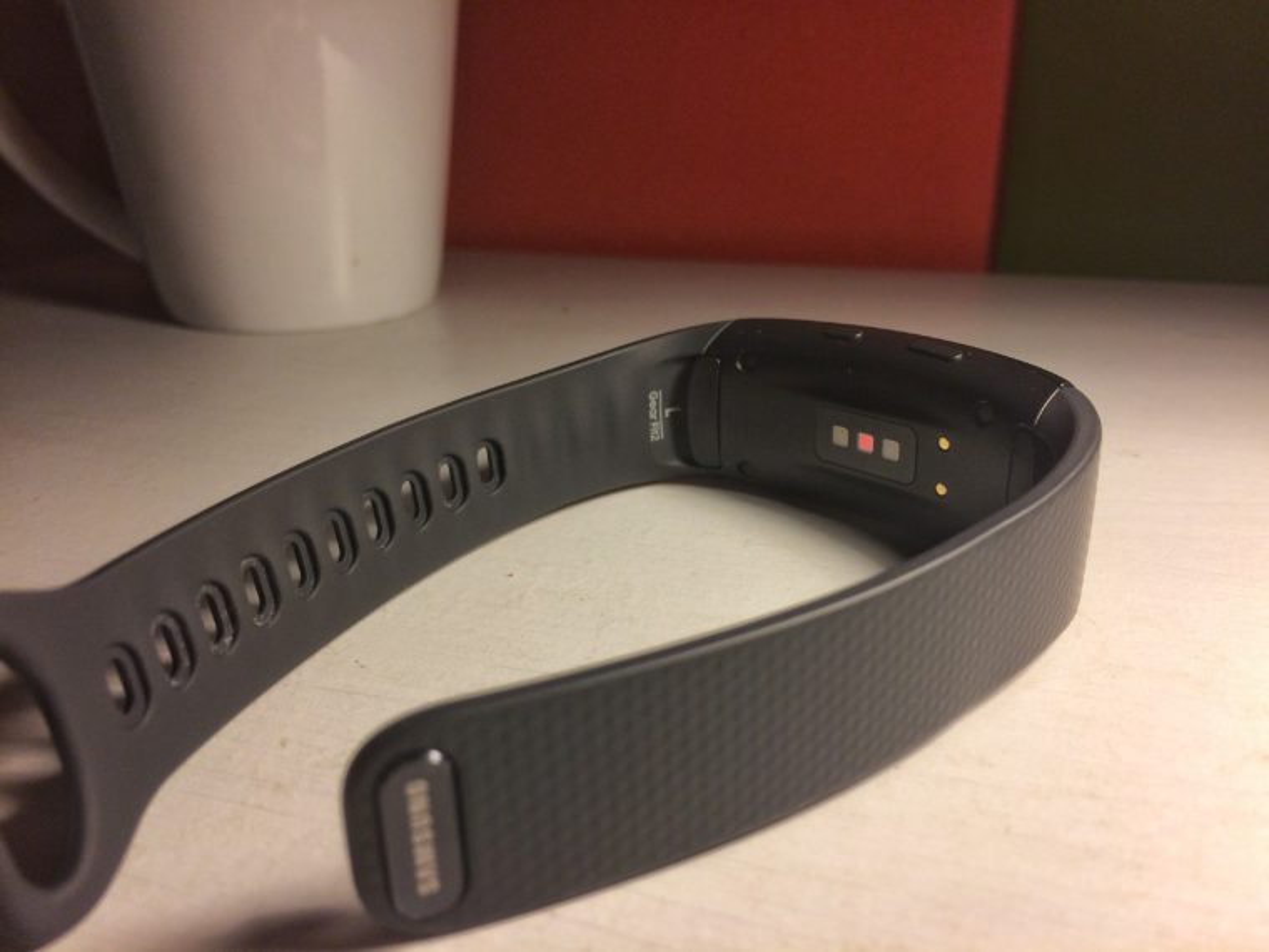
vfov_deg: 48.2
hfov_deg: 61.7
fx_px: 1063
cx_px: 634
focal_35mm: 29
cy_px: 476
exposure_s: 1/100
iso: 40
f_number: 2.2
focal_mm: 4.15
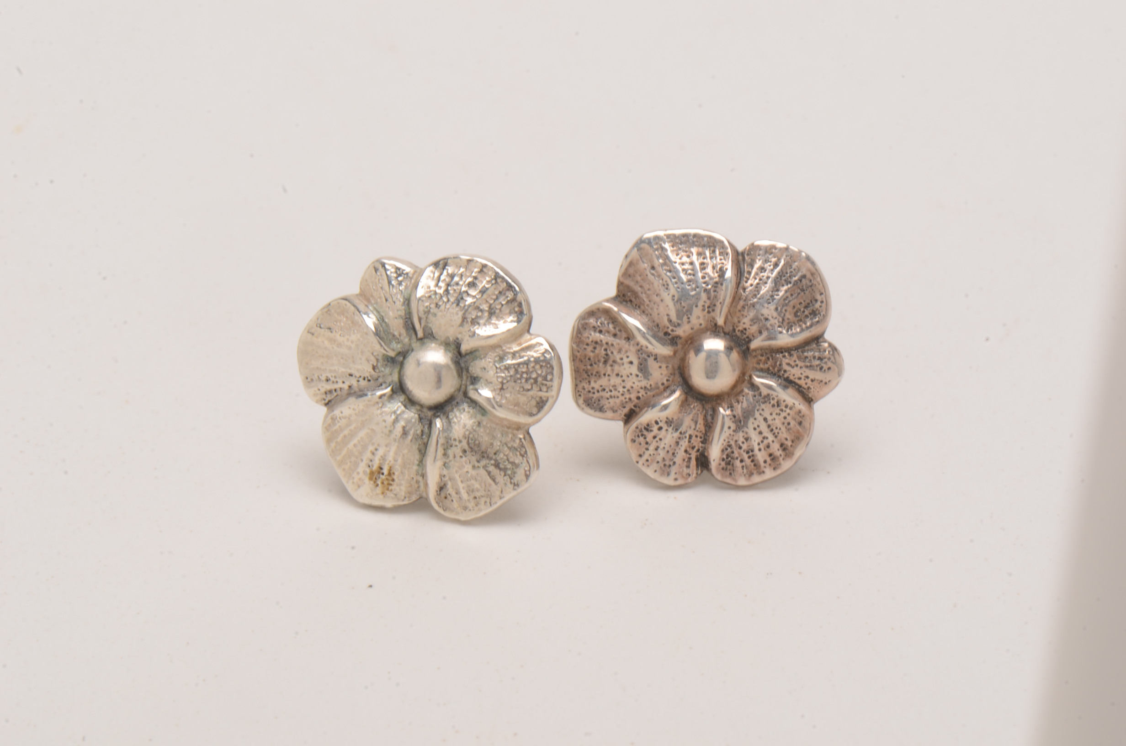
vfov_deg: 10.7
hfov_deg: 16.1
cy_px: 373
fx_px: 3980
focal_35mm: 128
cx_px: 563
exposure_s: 1/125
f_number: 29
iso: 100
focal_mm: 85
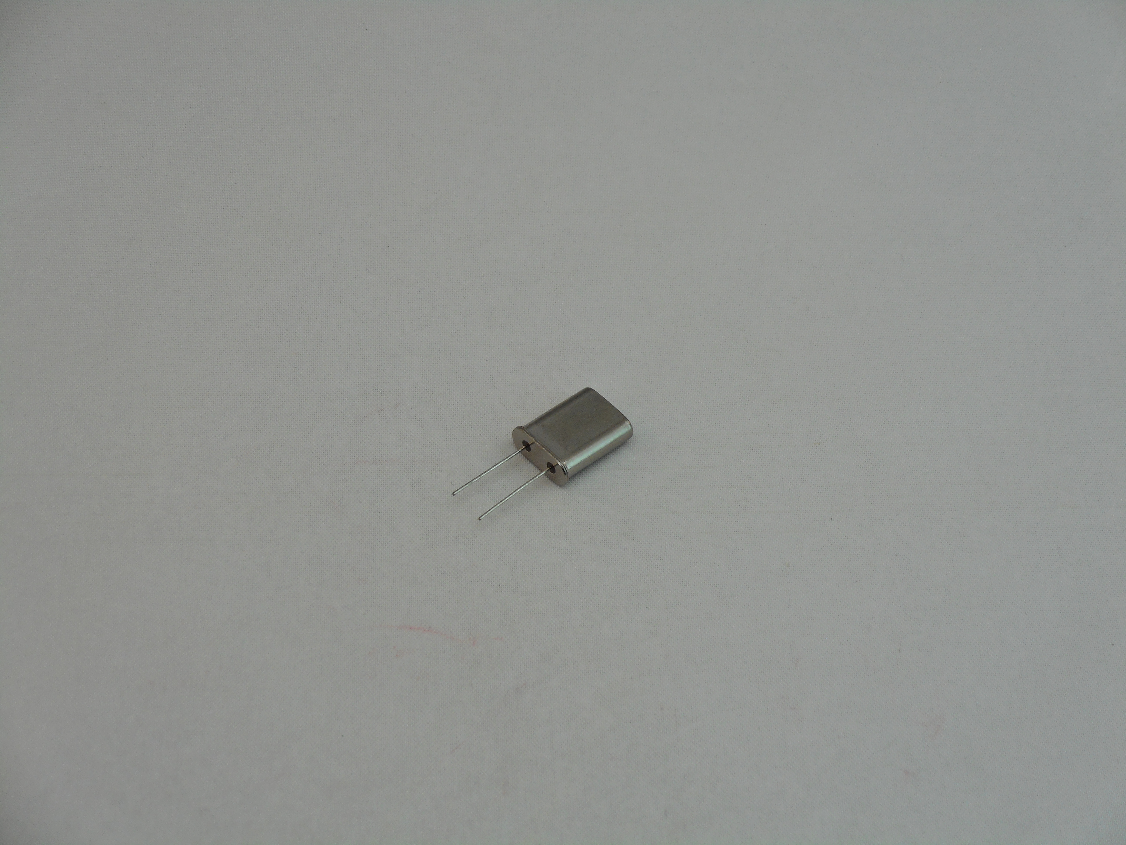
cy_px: 422
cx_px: 563
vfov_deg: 16.6
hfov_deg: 22.0
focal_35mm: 89
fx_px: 2895
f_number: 5.6
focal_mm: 15.9
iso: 100
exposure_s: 1/60
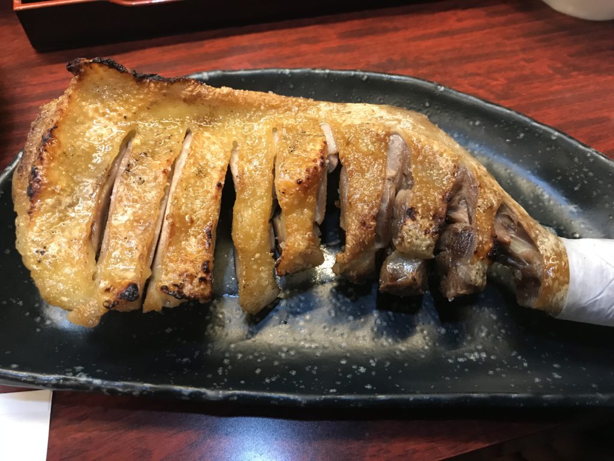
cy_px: 230
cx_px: 307
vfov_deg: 49.7
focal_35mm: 28
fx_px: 497
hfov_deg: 63.4
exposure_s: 1/15
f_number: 1.8
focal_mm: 3.99
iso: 80
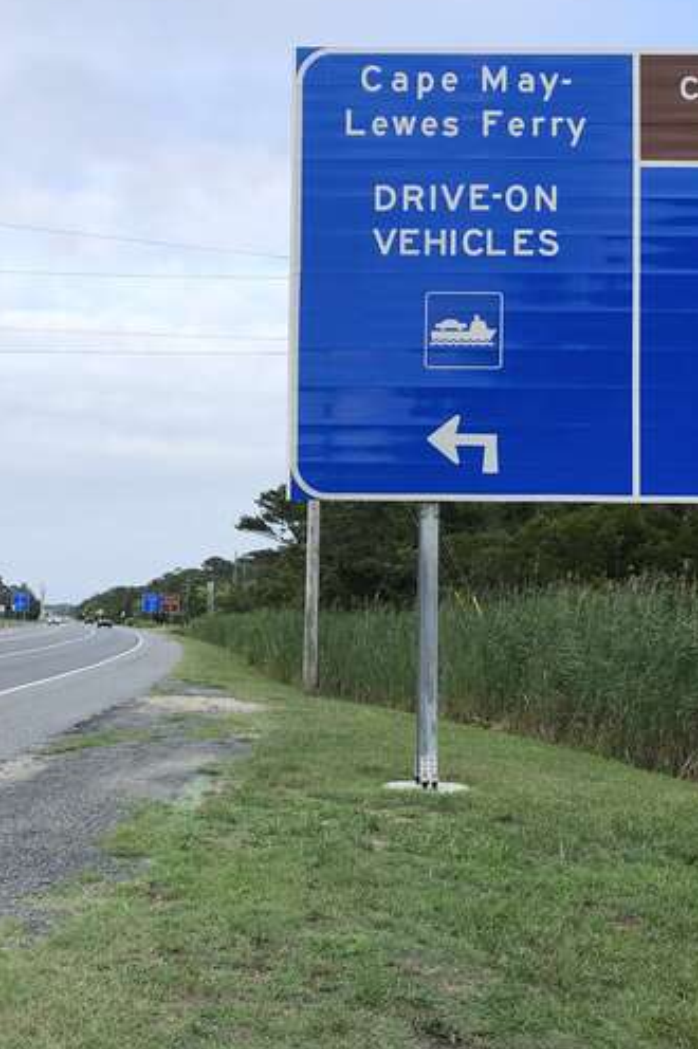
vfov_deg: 41.9
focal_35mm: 47
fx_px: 1369
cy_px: 569
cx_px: 218
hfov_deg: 28.4
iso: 20
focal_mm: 4
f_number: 1.8
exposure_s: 1/1012
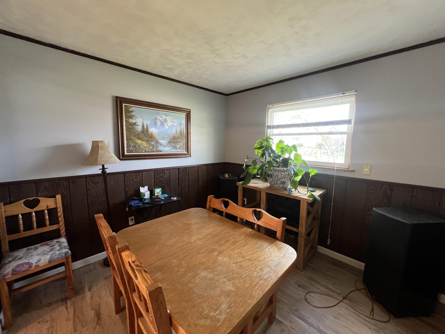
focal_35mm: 13
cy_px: 167
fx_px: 167
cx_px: 222
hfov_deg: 106.2
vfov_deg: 89.9
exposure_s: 1/60
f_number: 1.8
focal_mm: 1.57
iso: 500
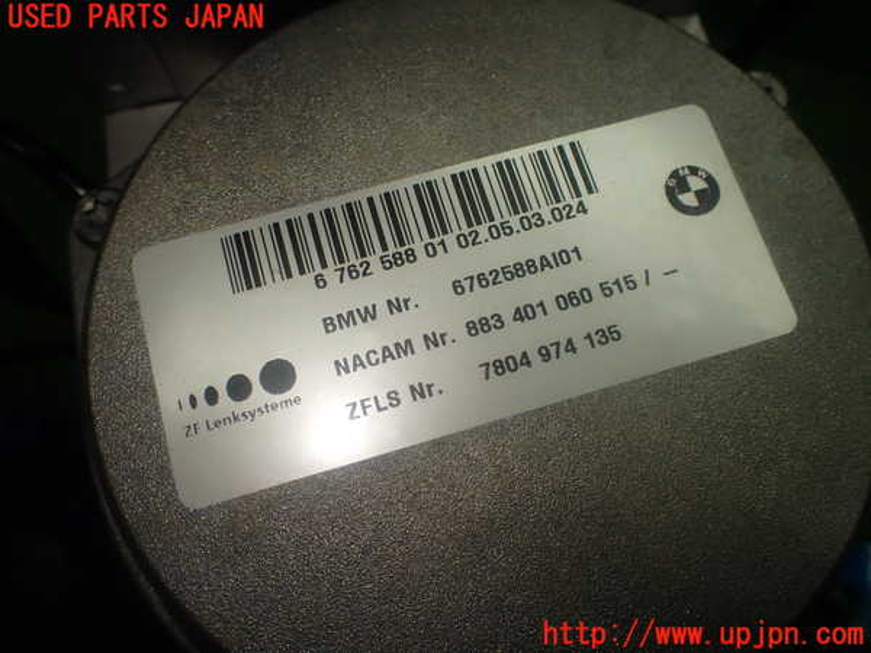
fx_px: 755
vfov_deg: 46.8
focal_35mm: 30
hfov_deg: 60.0
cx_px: 436
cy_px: 326
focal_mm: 5.4
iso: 100
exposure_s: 1/200
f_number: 3.2
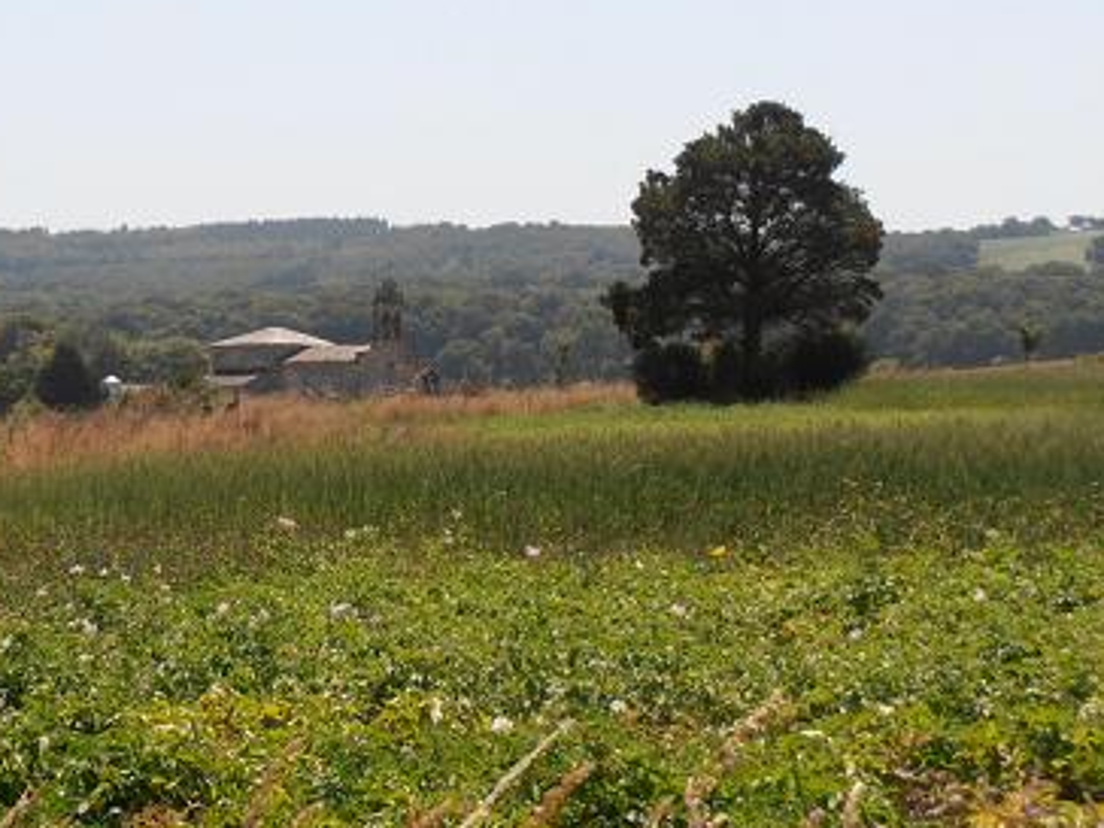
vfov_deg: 14.8
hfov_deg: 19.5
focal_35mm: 100
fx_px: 3189
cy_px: 470
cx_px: 321
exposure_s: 1/800
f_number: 4.8
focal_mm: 12.29
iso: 80
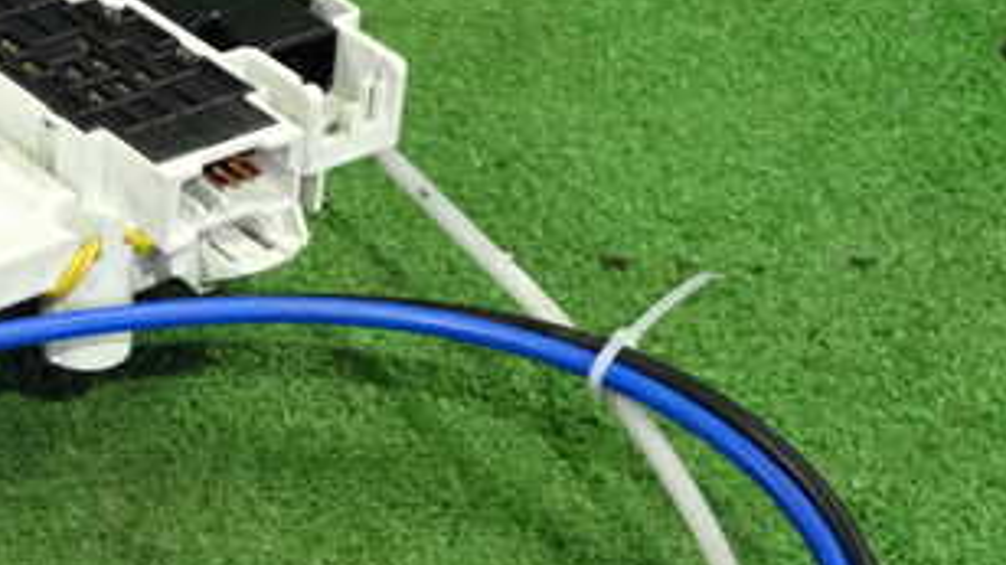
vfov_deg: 11.4
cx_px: 111
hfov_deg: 19.8
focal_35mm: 106
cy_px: 457
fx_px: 2827
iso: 2500
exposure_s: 1/125
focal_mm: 9.01
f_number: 3.2
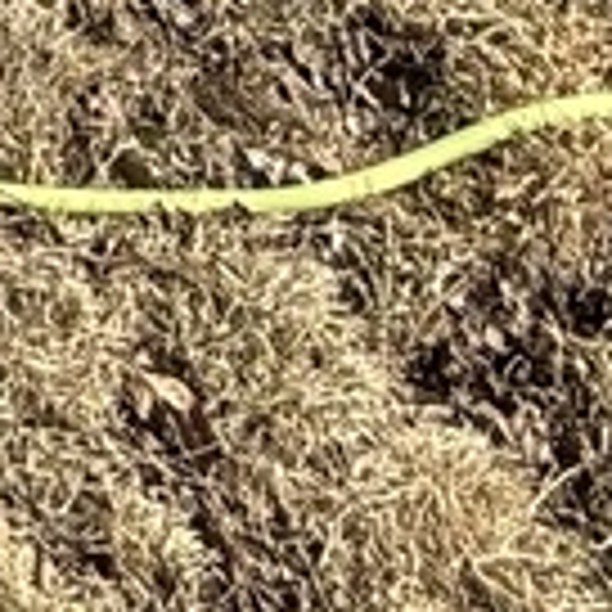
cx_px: -648
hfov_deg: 11.8
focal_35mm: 131
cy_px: -1678
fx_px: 2620
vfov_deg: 8.5
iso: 50
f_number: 2.2
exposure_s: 1/942
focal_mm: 2.22
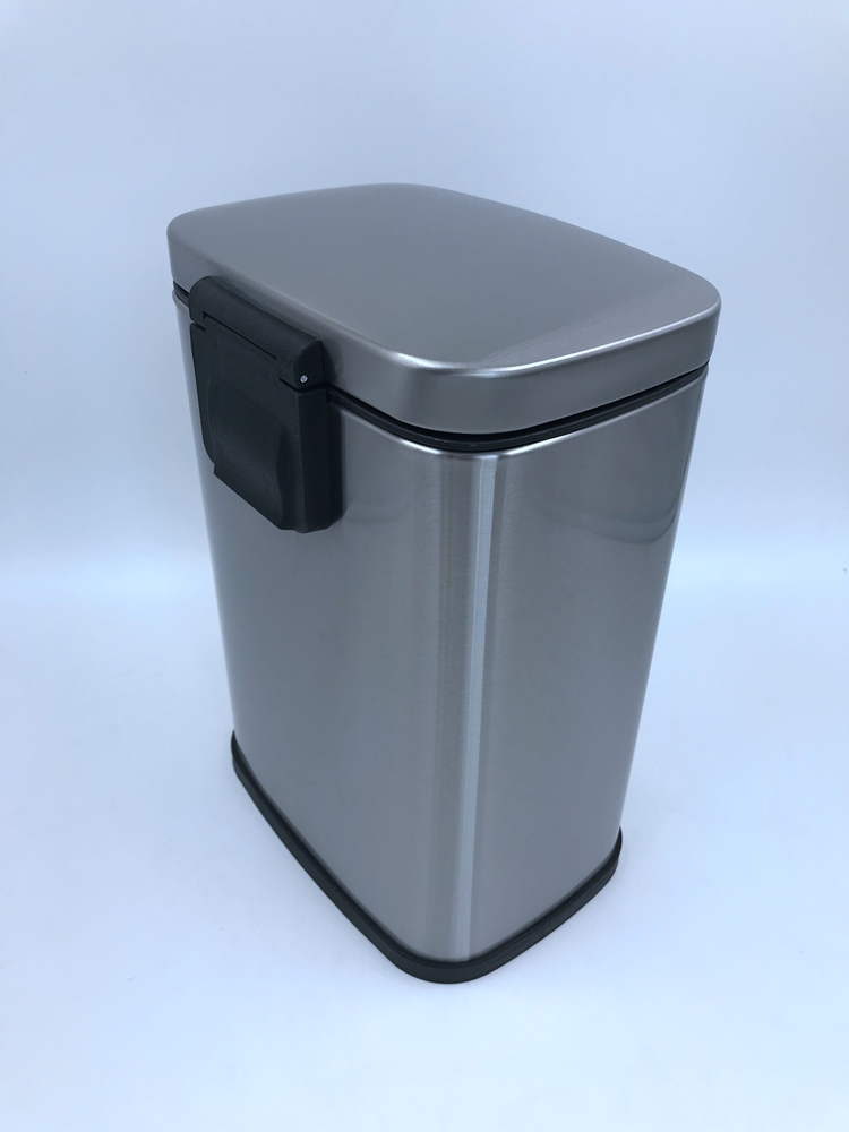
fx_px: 916
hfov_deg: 49.7
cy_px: 566
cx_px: 424
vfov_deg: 63.4
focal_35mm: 28
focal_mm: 3.99
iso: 20
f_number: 1.8
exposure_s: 1/194
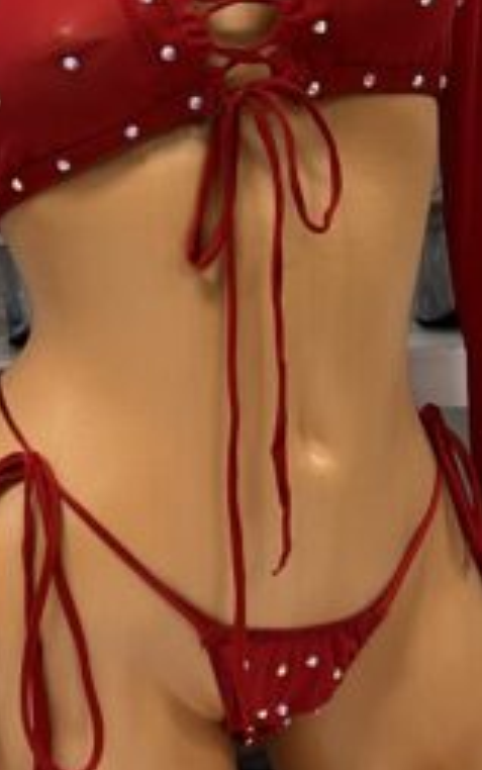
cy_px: 346
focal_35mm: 65
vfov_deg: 31.5
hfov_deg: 20.0
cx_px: 197
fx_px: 1365
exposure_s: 1/60
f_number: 1.5
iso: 125
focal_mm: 5.7
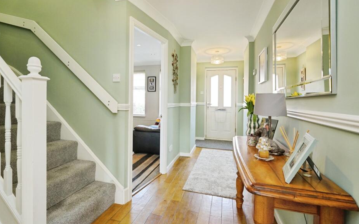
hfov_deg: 91.0
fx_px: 176
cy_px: 106
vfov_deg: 64.9
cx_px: 168
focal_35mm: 18
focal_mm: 16
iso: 2000
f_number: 7.1
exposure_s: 1/60
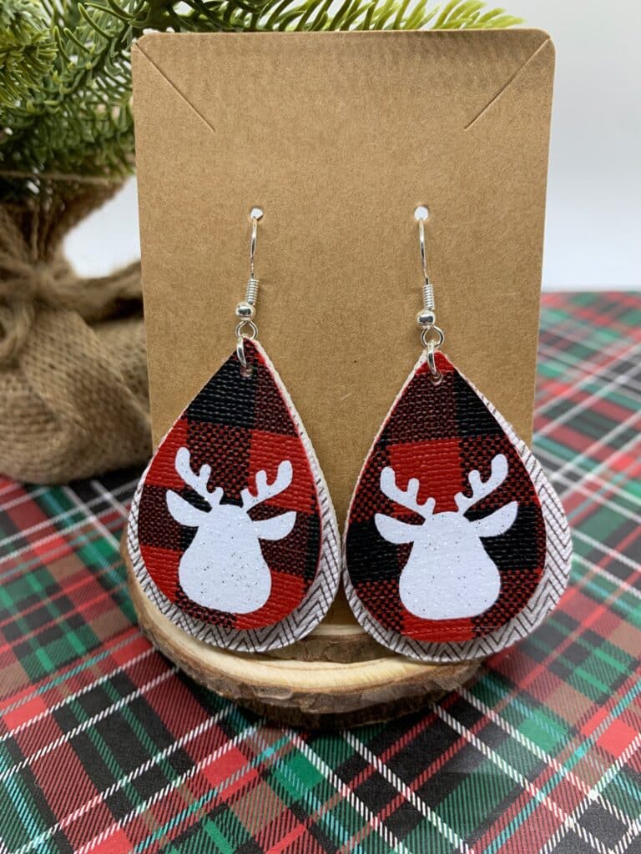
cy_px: 427
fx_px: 642
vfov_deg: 67.3
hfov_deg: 53.1
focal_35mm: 26
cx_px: 320
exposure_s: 1/121
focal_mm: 4.25
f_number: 1.8
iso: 100
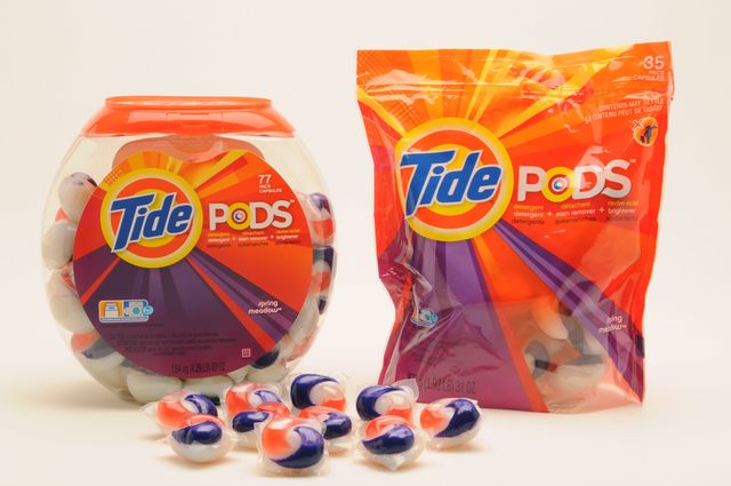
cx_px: 366
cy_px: 243
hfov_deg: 27.0
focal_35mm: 75
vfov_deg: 18.1
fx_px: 1521
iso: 200
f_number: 16
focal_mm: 50
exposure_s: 1/100
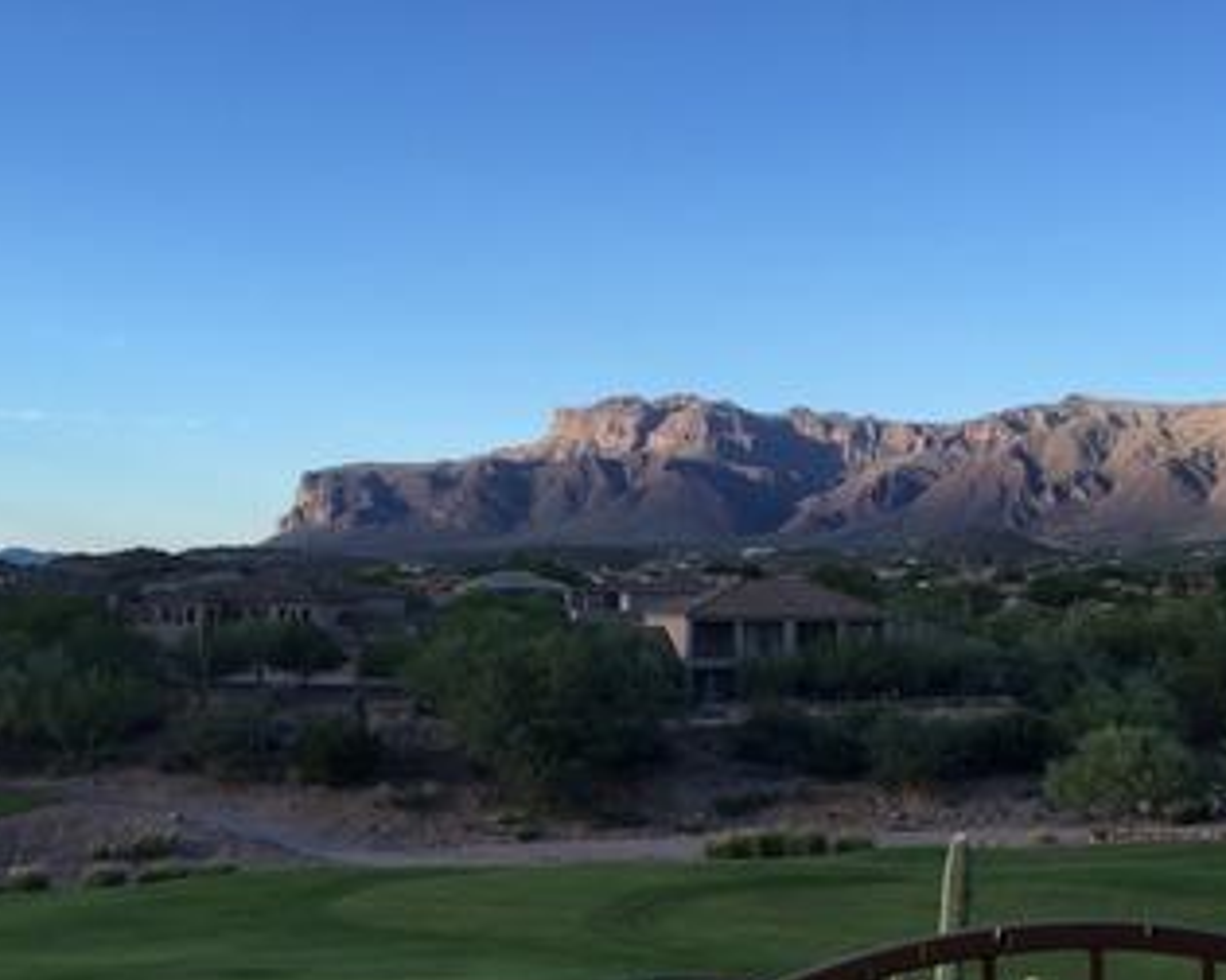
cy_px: 533
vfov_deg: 32.7
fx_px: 1669
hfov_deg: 39.7
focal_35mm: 46
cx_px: 841
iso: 32
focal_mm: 4.15
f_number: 2.2
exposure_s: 1/791
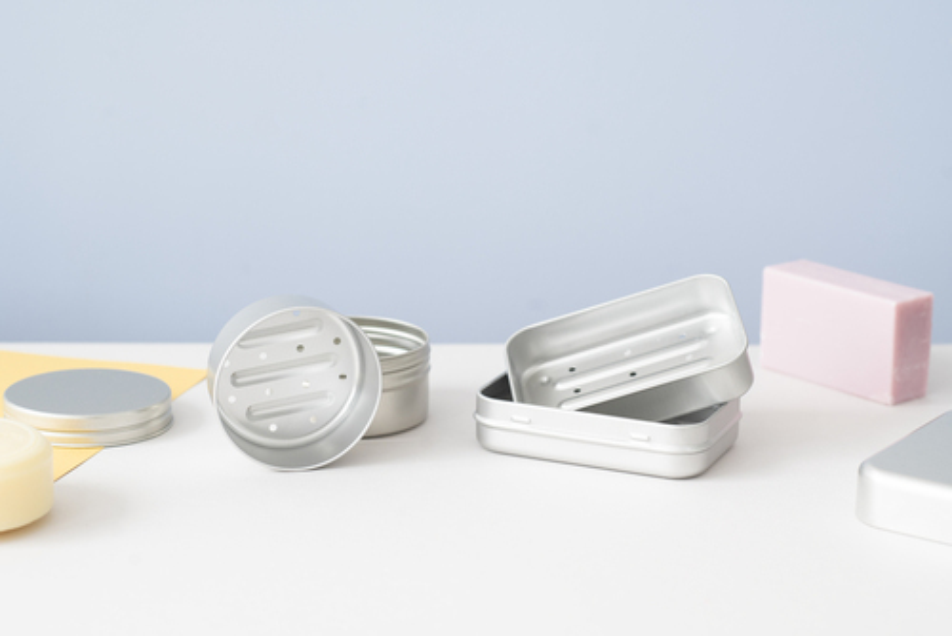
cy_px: 318
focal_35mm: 85
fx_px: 2249
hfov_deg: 23.9
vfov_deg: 16.1
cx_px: 476
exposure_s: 1/160
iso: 100
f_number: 6.3
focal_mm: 85
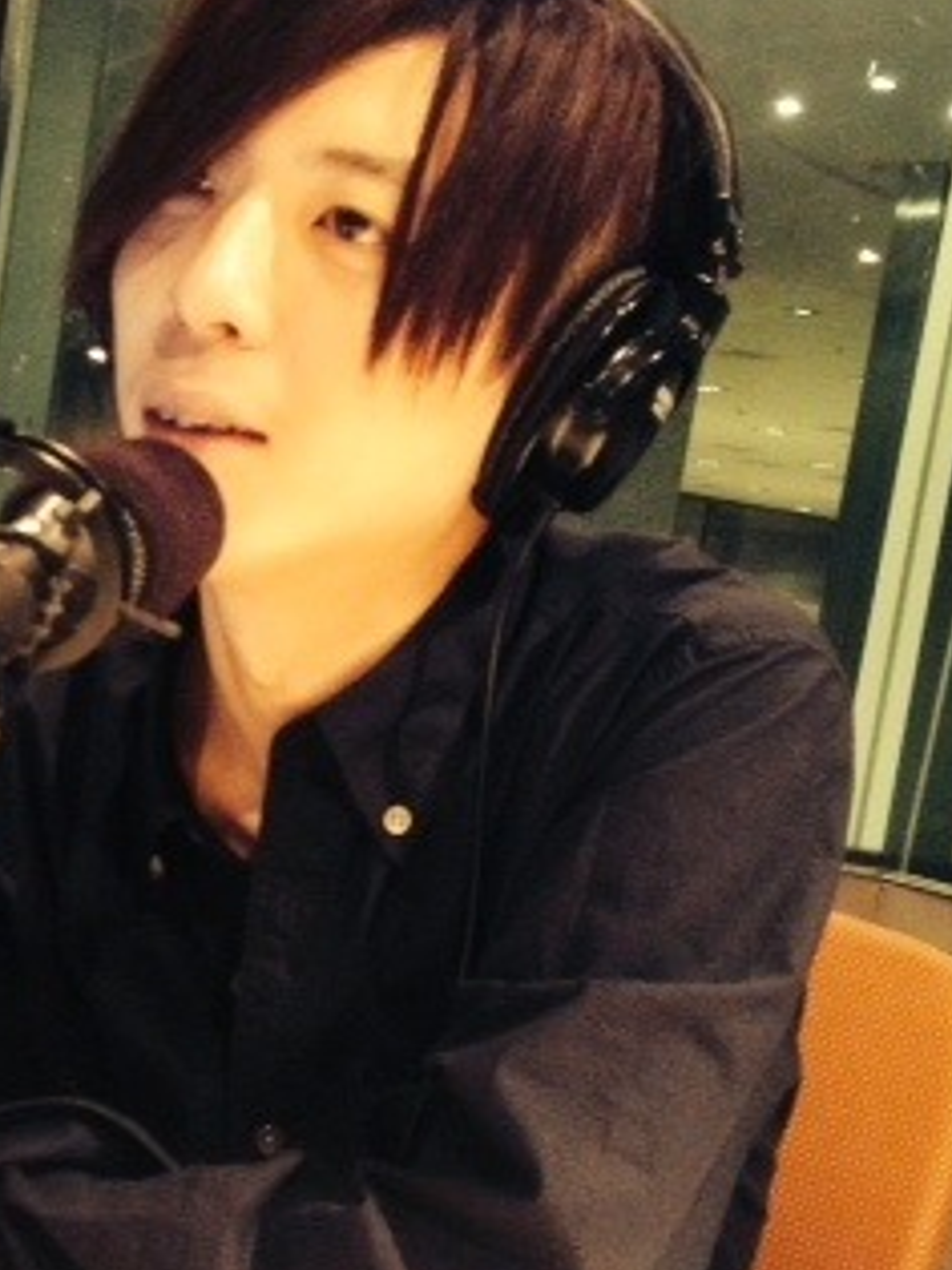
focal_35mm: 67
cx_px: 210
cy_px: 782
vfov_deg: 28.9
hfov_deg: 21.7
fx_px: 2458
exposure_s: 1/17
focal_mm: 4.12
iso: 400
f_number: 2.4
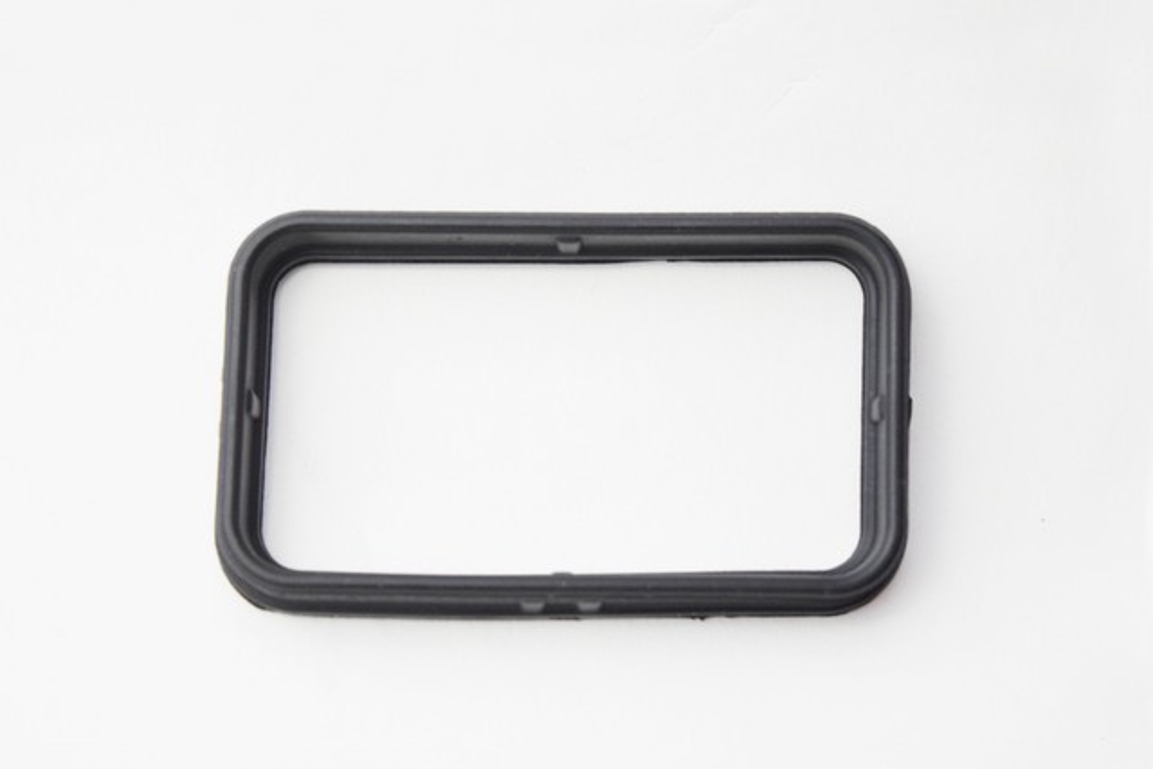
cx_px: 576
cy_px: 384
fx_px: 2643
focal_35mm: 82
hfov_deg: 24.6
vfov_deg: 16.6
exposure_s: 1/60
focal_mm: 55
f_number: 5.6
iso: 1600
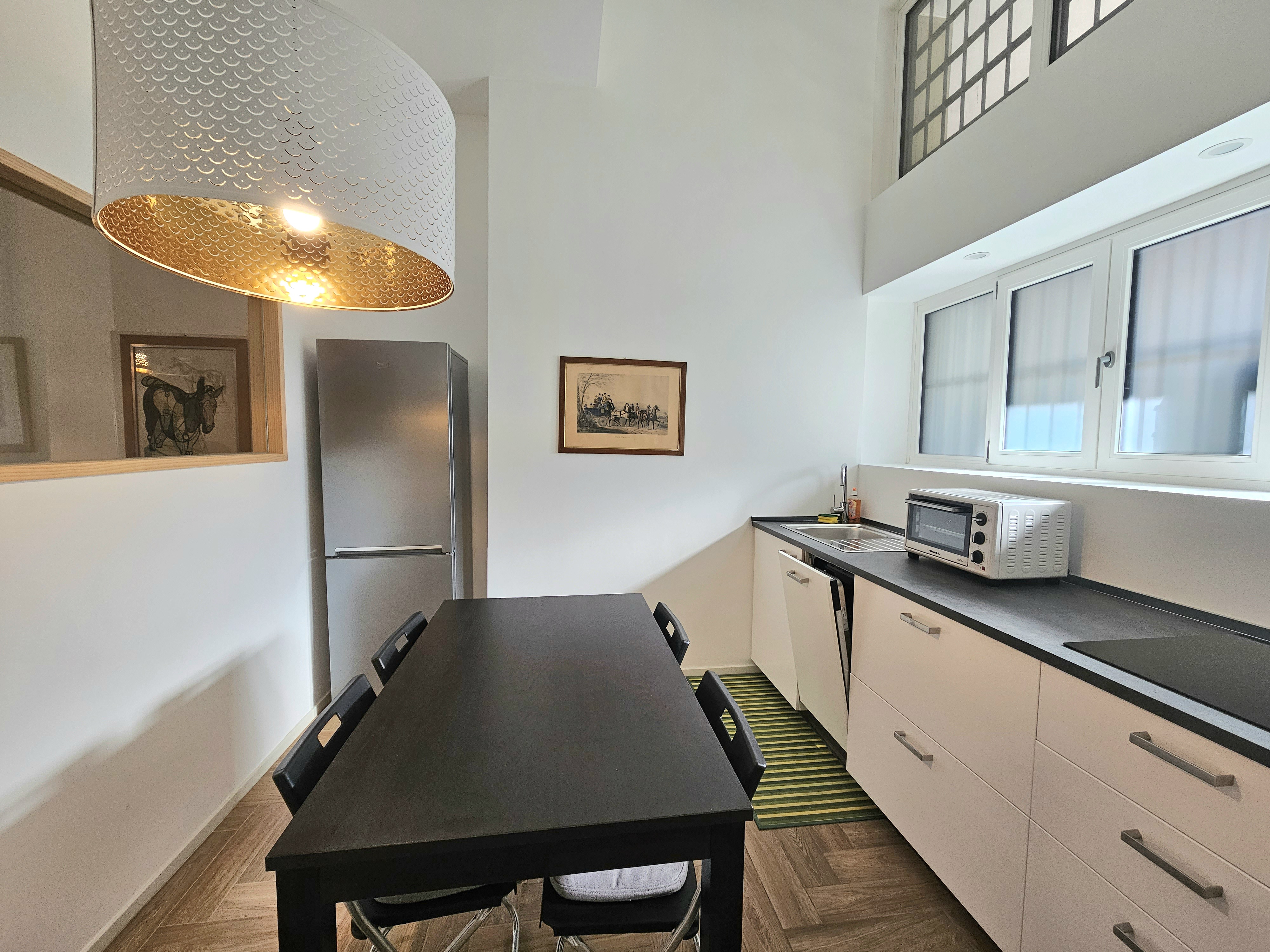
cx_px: 635
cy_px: 476
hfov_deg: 106.2
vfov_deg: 89.9
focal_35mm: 13
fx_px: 477
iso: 80
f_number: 2.2
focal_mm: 2.2
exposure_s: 1/100
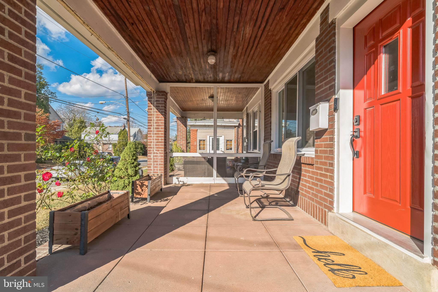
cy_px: 146
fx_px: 195
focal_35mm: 16
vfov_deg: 73.7
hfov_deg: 96.7
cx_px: 219
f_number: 7.1
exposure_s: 1/320
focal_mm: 16
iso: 250
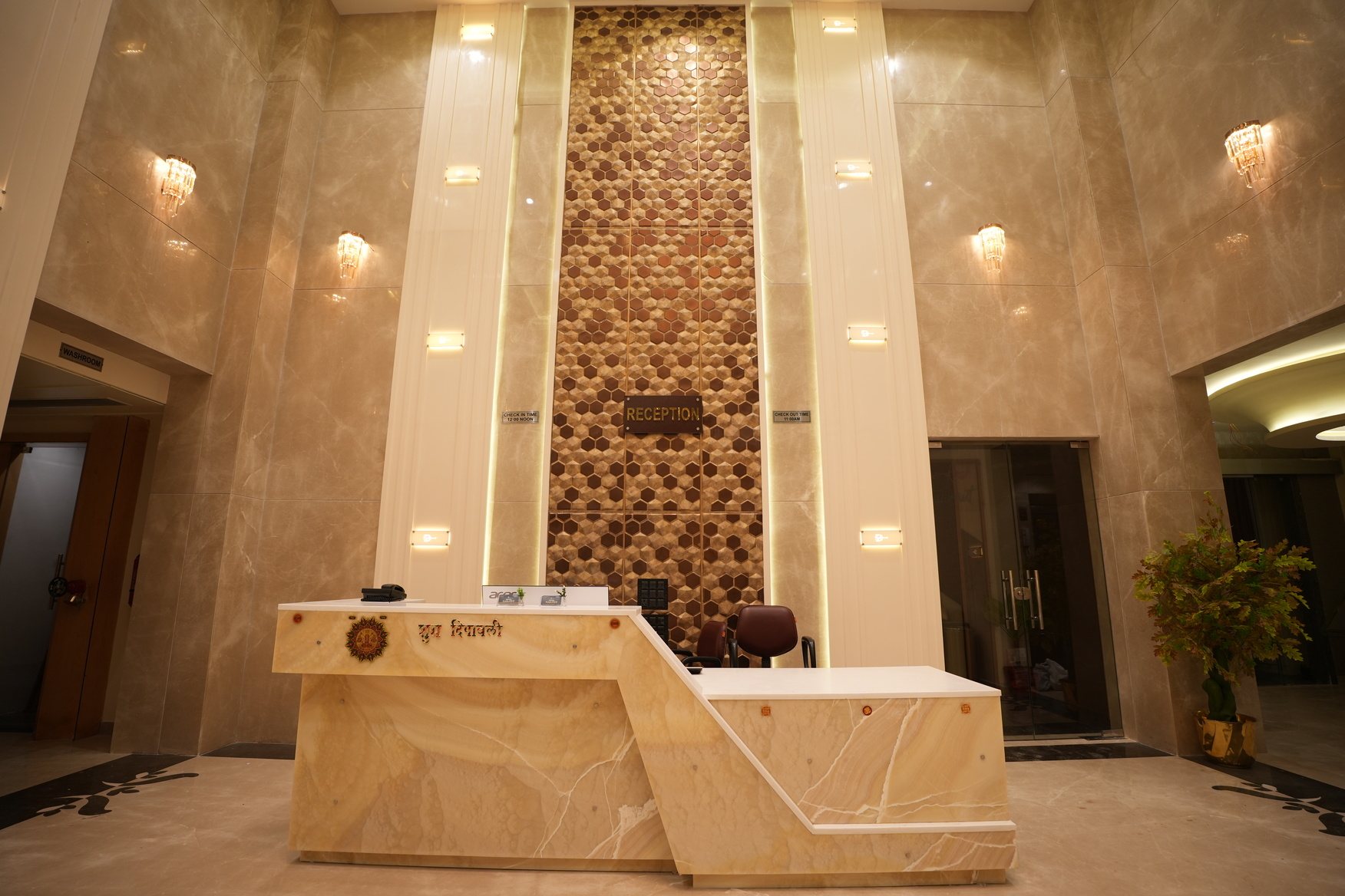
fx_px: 598
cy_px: 448
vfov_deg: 73.7
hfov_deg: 96.7
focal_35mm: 16
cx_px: 672
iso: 320
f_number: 2.8
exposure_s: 1/100
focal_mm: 16
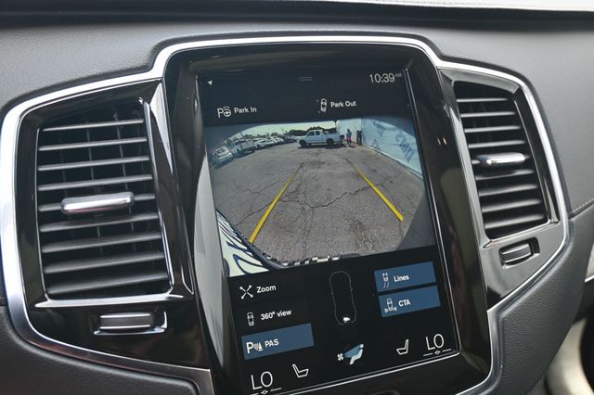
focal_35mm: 36
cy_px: 198
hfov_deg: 53.2
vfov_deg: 36.8
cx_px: 297
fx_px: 594
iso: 640
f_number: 4.2
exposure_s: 1/125
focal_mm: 24
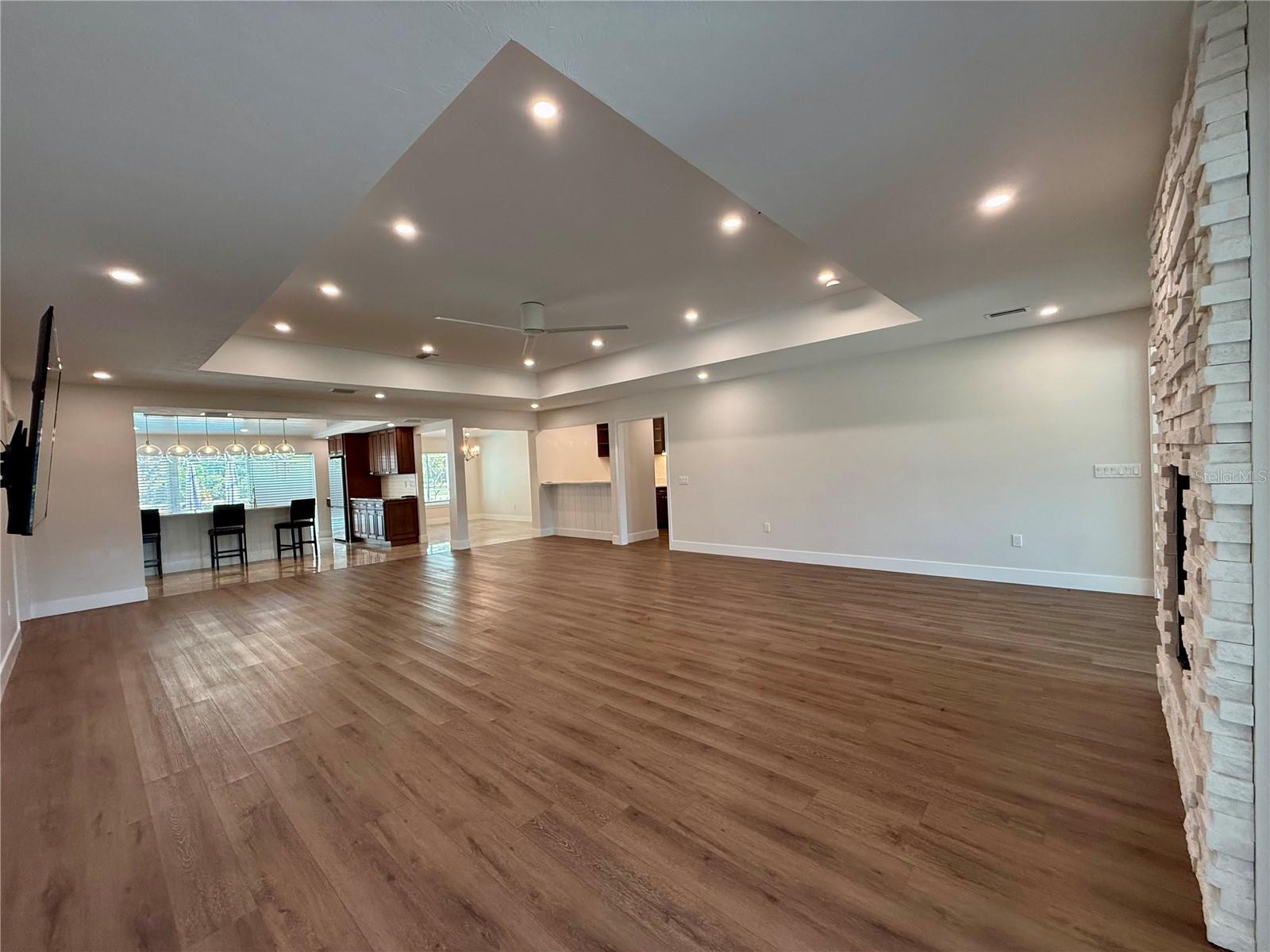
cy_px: 476
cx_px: 635
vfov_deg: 85.7
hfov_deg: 102.1
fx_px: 514
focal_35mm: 14
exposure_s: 1/120
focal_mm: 2.22
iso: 200
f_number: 2.2
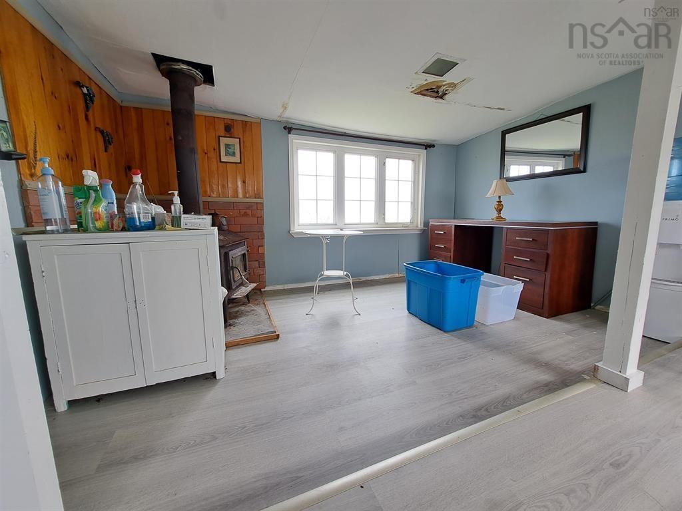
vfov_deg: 89.9
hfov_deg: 106.2
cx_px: 341
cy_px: 256
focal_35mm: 13
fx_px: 256
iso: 50
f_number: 2.2
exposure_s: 1/40
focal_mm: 1.74
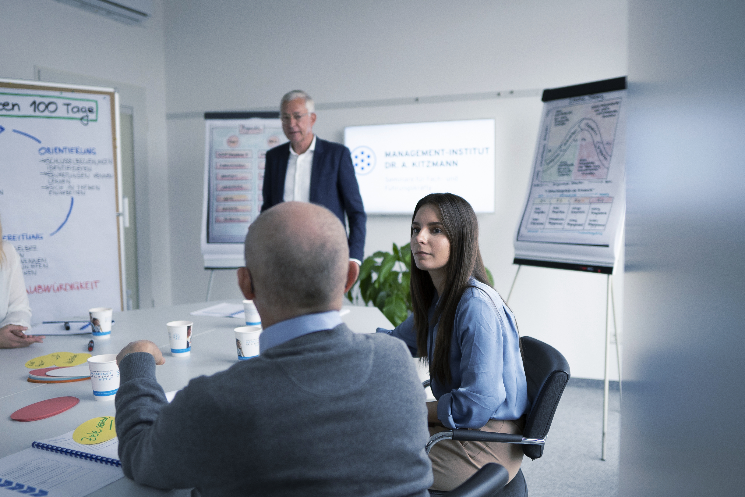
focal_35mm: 30
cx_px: 372
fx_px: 621
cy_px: 248
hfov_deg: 61.9
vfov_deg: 43.6
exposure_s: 1/320
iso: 400
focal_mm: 20
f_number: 1.4
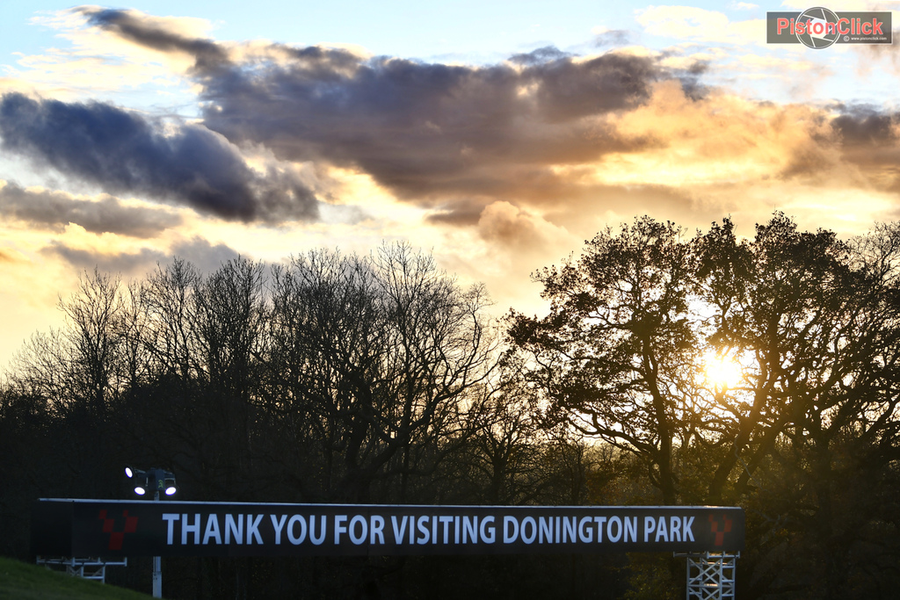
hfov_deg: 19.5
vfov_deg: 13.0
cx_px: 450
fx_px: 2625
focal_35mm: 105
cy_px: 300
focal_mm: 70
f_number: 2.8
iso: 100
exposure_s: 1/200
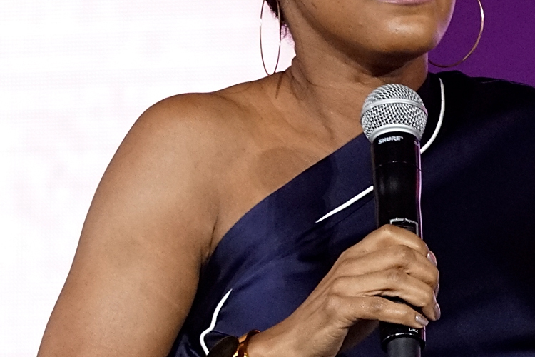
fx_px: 6836
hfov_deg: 4.4
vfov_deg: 3.0
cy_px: 293
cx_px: 990
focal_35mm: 460
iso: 2500
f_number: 6.3
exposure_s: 1/125
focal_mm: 115
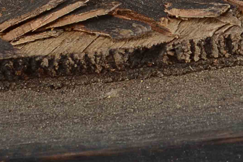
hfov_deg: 7.3
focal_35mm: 277
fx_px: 1870
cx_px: 345
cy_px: -16
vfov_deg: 4.9
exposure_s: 1/80
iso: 100
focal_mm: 40
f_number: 11
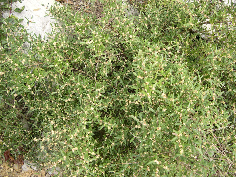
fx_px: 259
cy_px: 88
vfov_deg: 37.7
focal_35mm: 38
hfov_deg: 49.0
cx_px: 118
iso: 100
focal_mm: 8
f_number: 2.8
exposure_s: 1/238
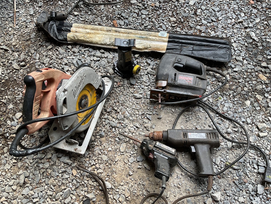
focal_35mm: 29
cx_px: 136
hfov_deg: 61.7
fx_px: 227
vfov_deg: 48.2
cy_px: 102
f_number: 1.8
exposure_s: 1/120
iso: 25
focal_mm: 3
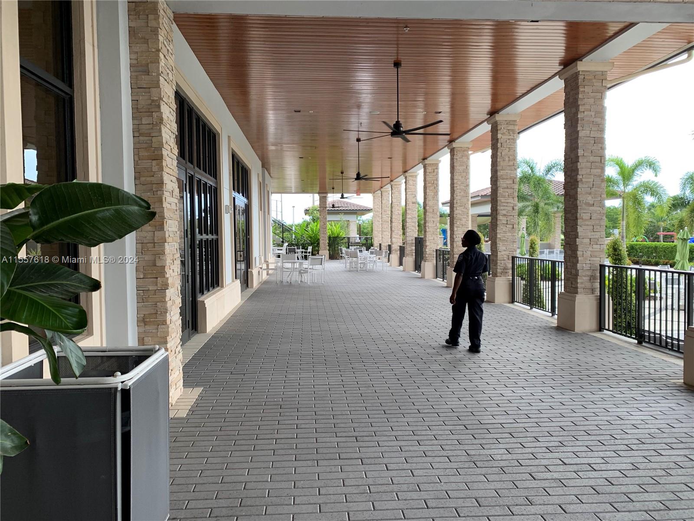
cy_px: 260
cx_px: 347
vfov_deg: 53.1
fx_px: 521
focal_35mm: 26
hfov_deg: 67.3
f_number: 1.8
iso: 40
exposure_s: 1/121
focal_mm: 4.25
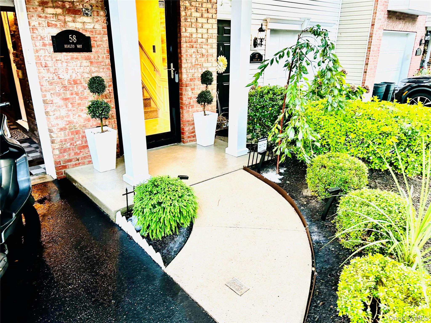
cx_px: 216
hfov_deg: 67.3
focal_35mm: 26
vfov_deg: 53.1
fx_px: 324
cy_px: 162
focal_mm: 5.7
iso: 125
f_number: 1.5
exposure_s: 1/60
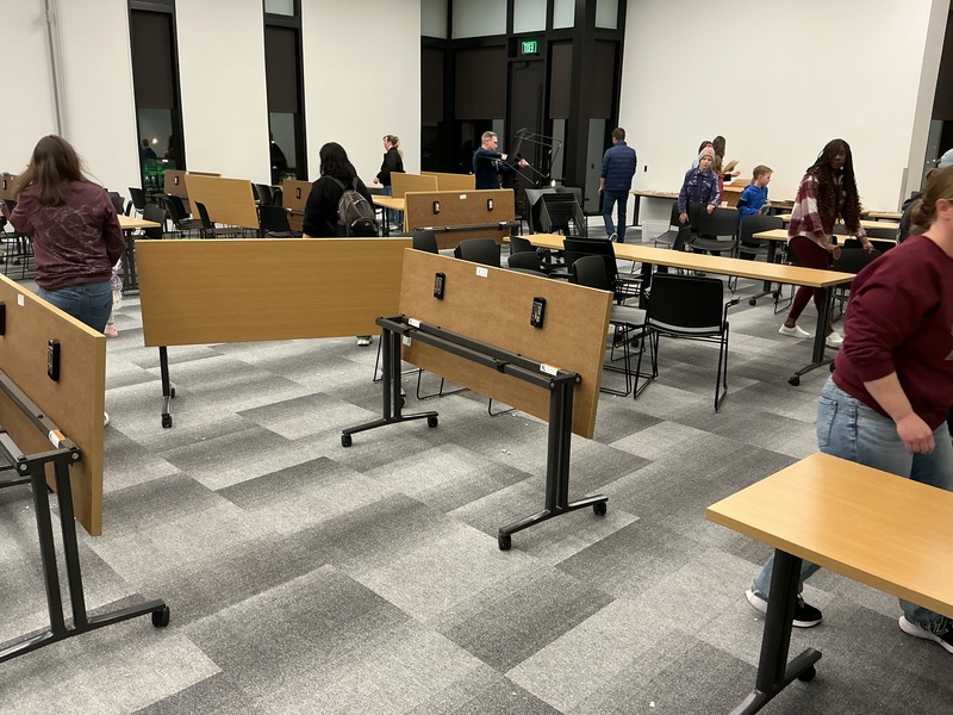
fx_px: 798
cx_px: 476
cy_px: 358
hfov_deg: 61.7
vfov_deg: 48.2
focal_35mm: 29
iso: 100
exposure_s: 1/60
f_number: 1.8
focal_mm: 3
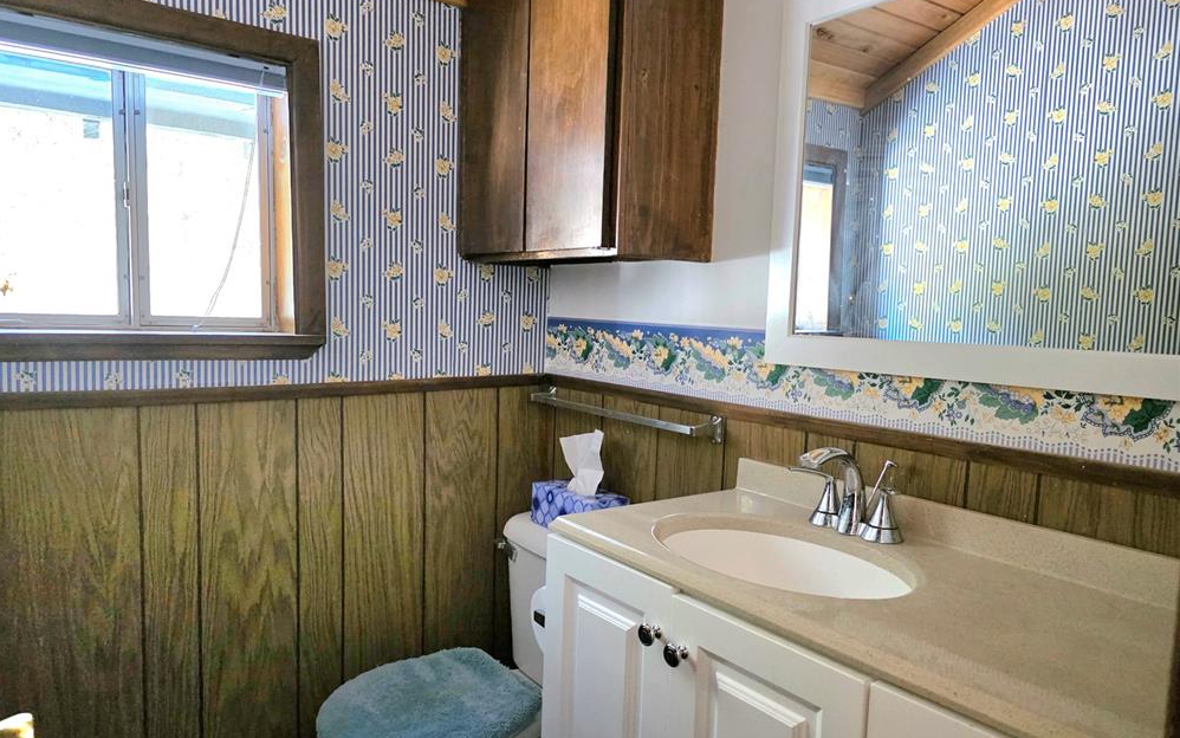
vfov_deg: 49.3
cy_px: 380
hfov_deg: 72.5
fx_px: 804
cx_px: 576
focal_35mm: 25
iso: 1250
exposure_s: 1/120
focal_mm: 6.3
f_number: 1.7
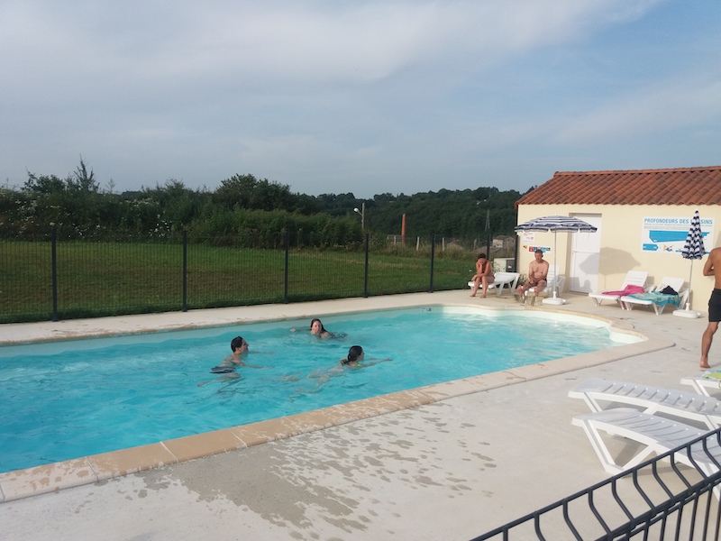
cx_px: 360
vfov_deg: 49.7
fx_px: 583
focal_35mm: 28
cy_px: 270
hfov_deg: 63.4
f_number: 1.9
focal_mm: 3.7
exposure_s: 1/1511
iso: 64
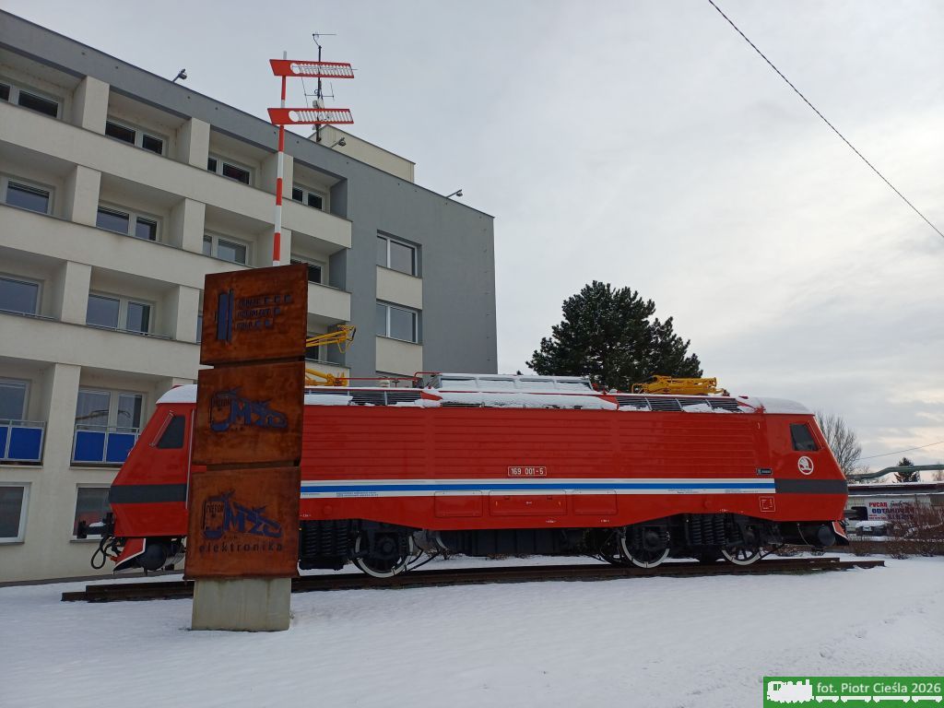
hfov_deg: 69.4
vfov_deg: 54.9
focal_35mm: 25
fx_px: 682
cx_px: 472
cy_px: 354
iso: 50
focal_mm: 4.65
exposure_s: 1/962
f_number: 1.8
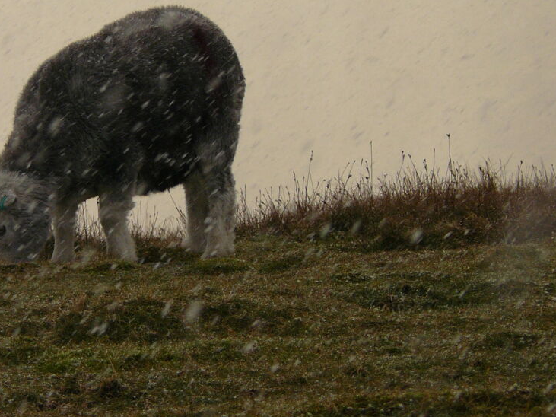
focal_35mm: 473
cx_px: 137
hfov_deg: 4.2
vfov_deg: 3.1
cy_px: 142
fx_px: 7596
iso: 100
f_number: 5
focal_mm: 40.1
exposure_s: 1/200
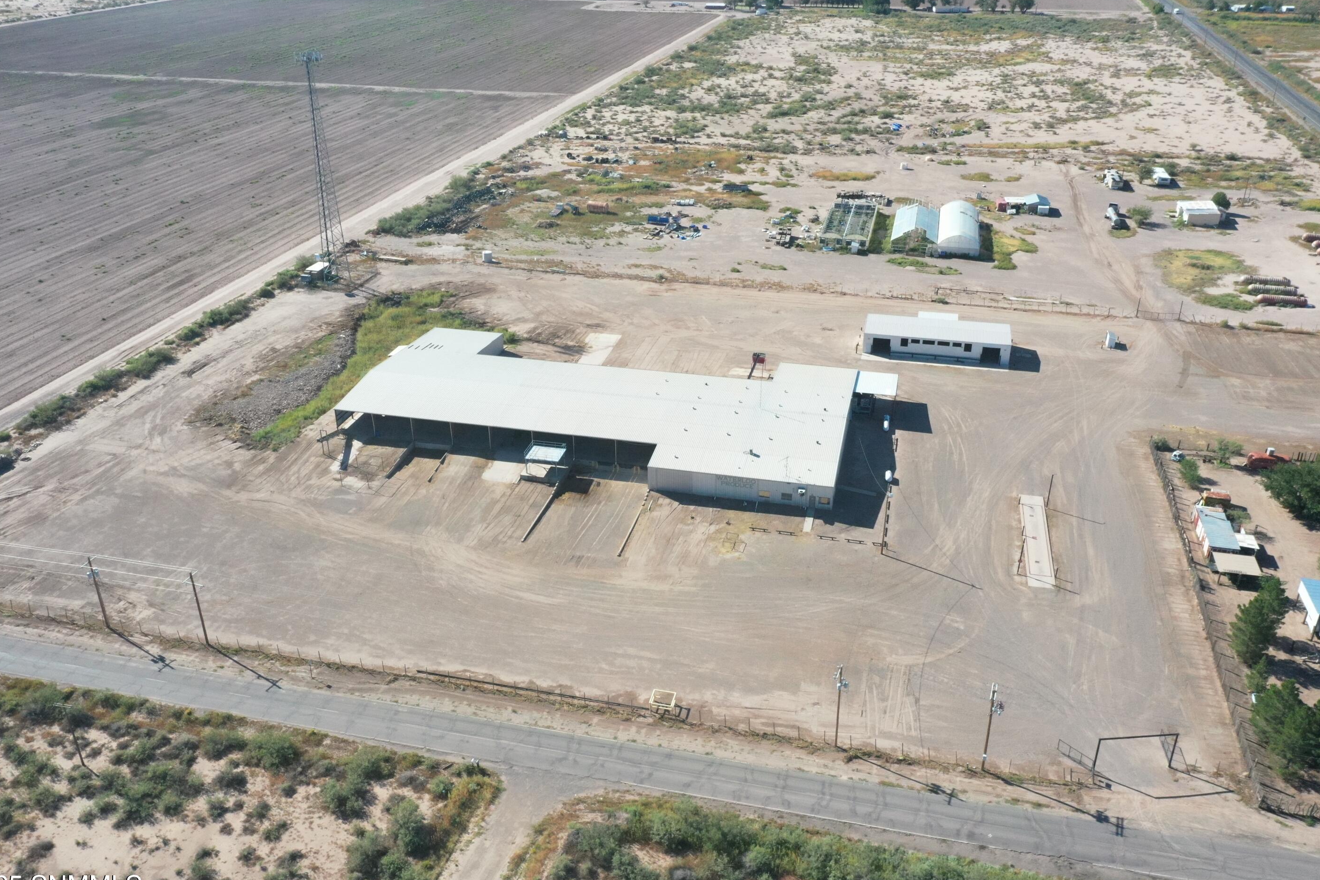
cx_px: 649
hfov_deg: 61.9
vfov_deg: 43.6
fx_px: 1100
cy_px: 457
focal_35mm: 30
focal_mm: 10.26
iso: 800
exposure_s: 1/1250
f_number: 7.1
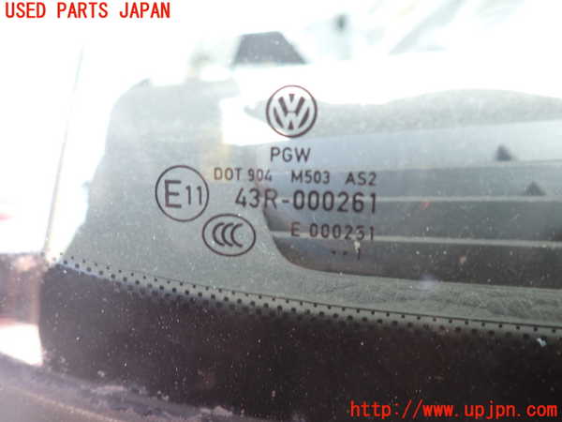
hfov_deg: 69.4
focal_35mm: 25
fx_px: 406
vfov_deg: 54.9
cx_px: 281
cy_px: 211
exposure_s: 1/50
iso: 200
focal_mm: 4.5
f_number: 2
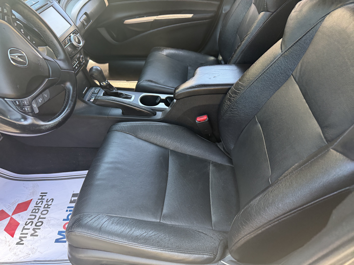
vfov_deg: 56.8
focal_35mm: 24
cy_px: 132
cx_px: 177
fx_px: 245
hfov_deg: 71.6
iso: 200
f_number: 1.78
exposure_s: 1/176
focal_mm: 6.76
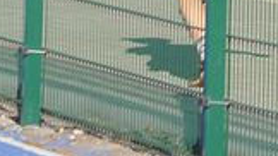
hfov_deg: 2.7
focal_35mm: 807
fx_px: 5947
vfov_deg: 1.5
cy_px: -306
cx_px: 299
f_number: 7.1
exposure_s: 1/800
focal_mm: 98
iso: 400
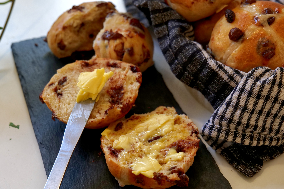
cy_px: 87
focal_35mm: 67
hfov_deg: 30.1
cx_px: 135
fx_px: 529
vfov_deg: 20.3
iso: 1600
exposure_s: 1/80
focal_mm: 60
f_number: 7.1
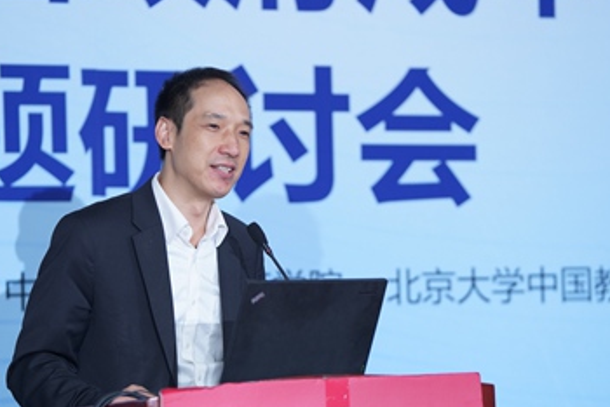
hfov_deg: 11.7
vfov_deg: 7.8
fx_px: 2985
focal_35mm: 176
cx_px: 321
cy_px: 250
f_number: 3.2
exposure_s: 1/200
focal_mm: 137
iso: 1250
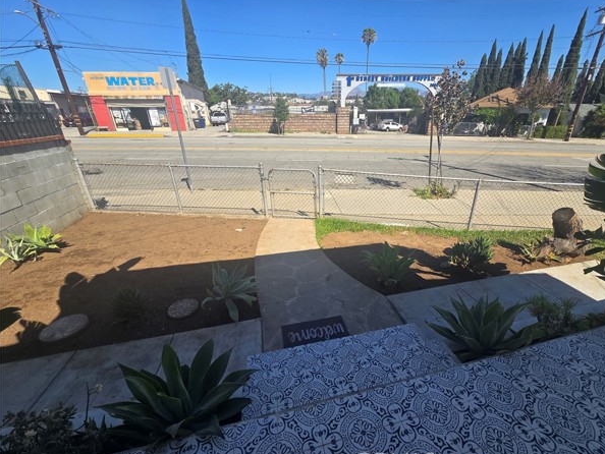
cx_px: 325
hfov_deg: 101.9
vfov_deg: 85.7
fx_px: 245
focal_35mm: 14
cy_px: 232
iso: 50
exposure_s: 1/1632
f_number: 2.2
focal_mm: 2.2
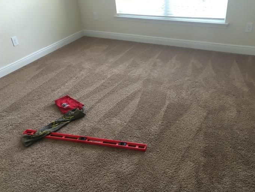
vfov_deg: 41.7
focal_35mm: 34
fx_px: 251
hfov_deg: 53.8
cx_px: 141
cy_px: 110
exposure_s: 1/30
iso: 50
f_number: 2.2
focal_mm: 4.15
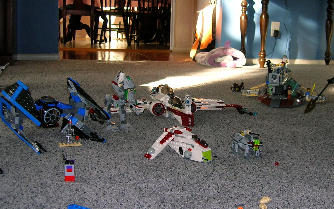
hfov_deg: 38.7
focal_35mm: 52
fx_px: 473
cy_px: 99
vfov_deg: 24.9
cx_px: 202
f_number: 2.9
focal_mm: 5.7
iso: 50
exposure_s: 1/30
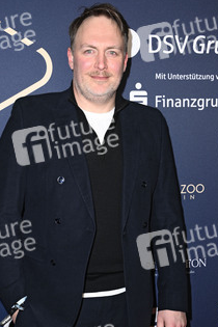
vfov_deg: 28.4
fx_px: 645
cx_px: 96
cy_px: 193
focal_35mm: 71
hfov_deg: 19.2
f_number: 5.6
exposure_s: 1/250
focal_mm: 56
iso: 320
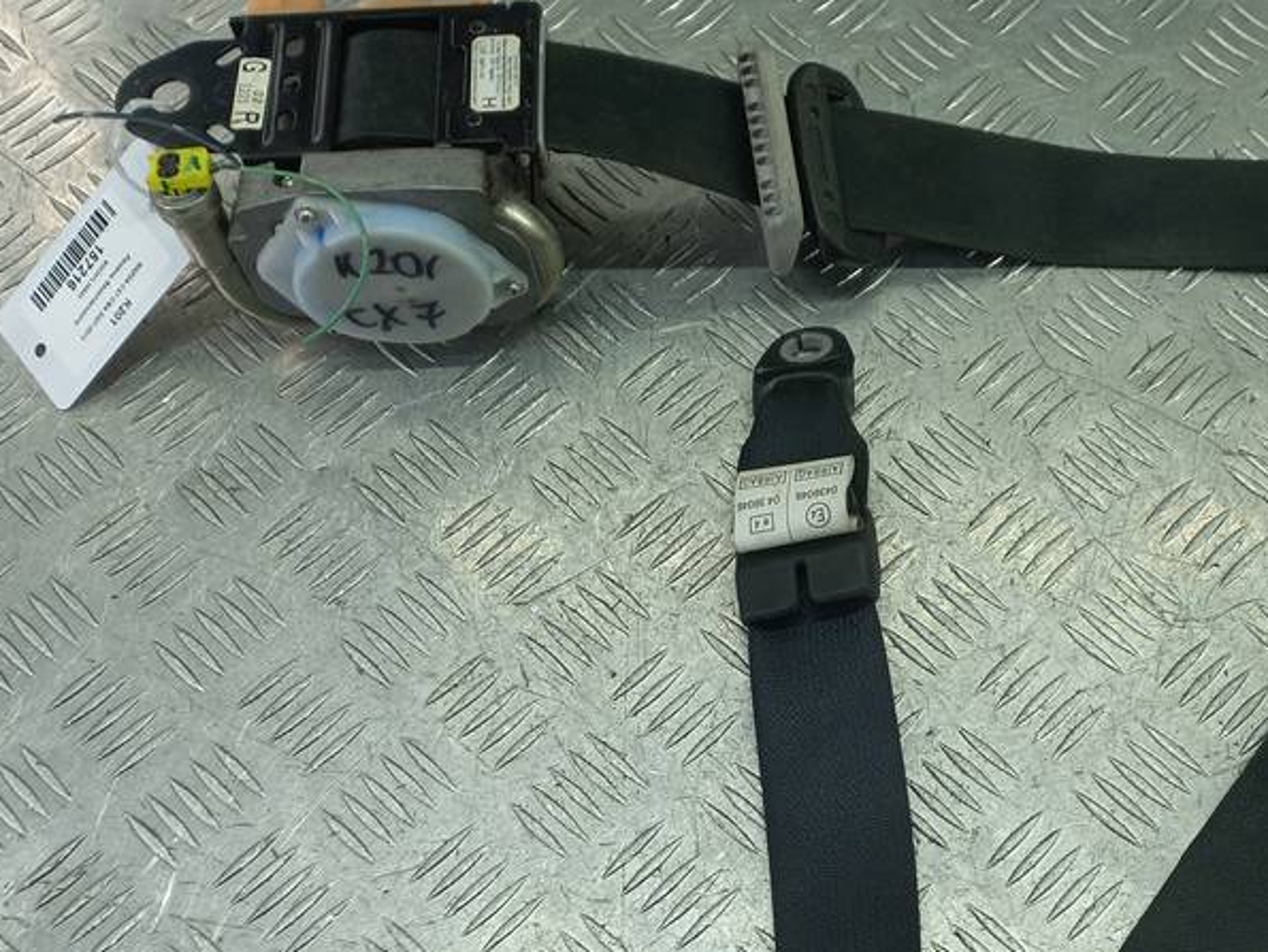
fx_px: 1576
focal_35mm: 43
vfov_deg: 33.3
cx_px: 838
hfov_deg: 43.3
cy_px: 641
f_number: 1.8
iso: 50
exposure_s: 1/50
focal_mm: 4.6
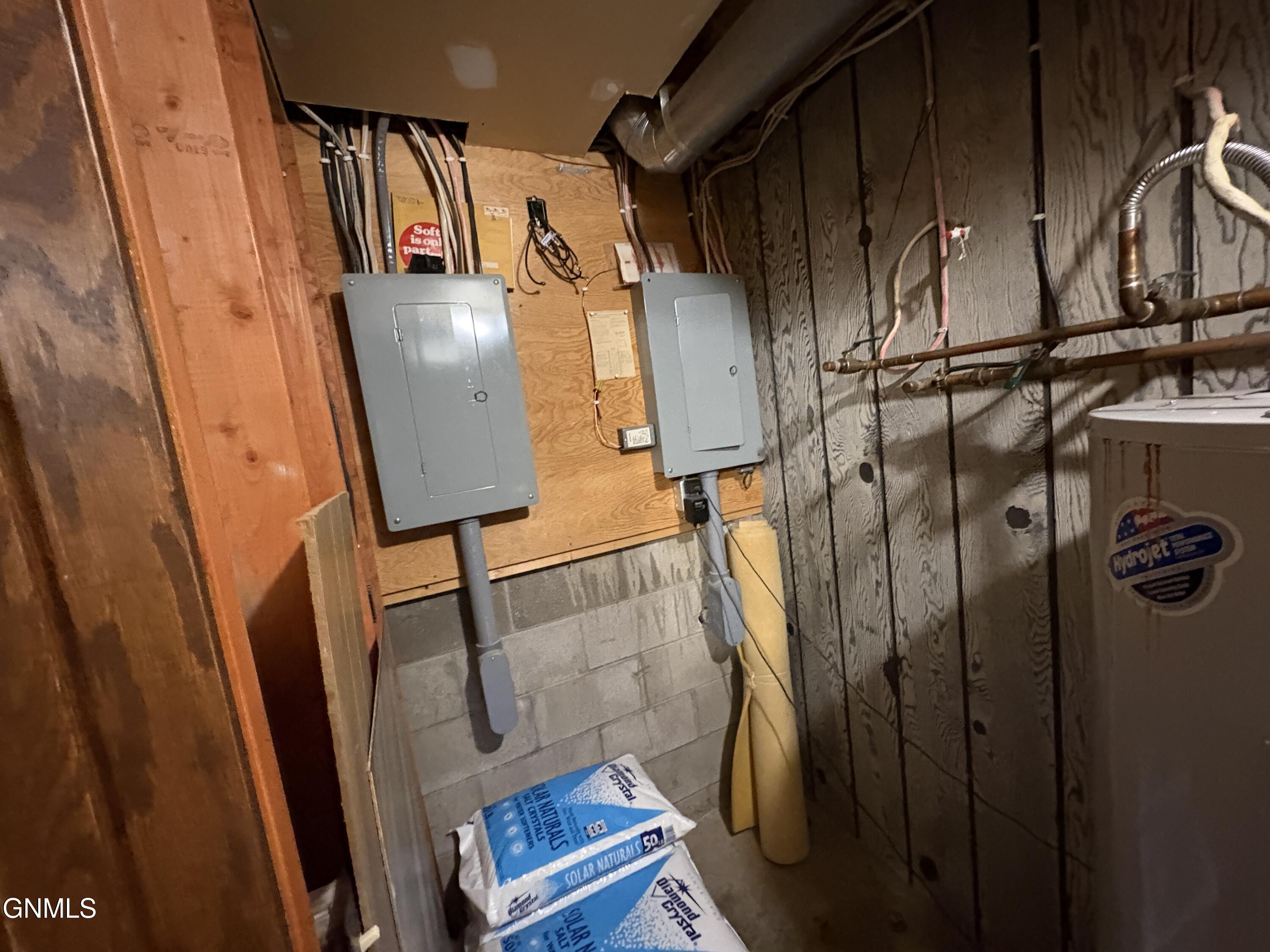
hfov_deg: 102.1
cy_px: 476
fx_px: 514
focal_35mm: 14
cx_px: 635
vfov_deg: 85.7
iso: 1250
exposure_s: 1/30
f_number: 2.2
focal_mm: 2.22
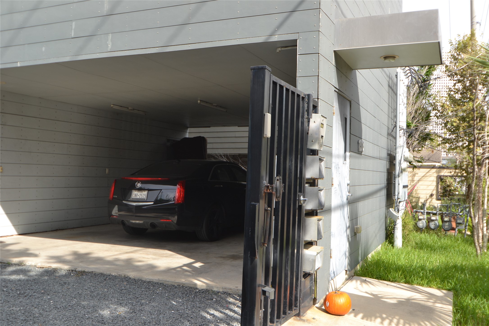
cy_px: 163
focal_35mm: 36
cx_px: 244
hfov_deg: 53.1
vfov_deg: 36.9
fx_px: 489
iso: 100
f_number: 6.3
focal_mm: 24
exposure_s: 1/160
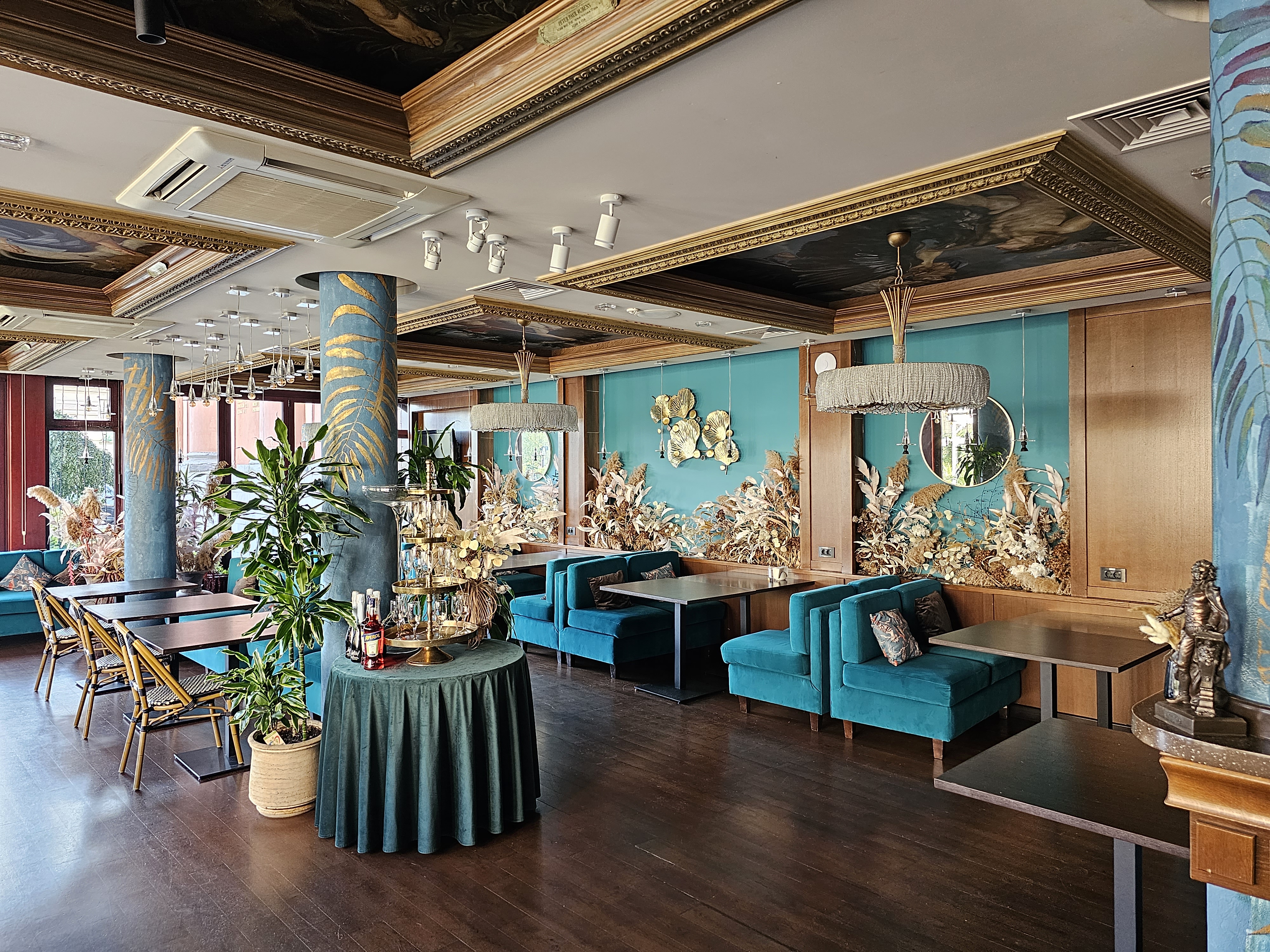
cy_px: 476
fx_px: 844
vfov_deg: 58.9
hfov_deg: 73.9
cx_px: 635
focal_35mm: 23
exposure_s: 1/100
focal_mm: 6.3
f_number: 1.7
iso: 320
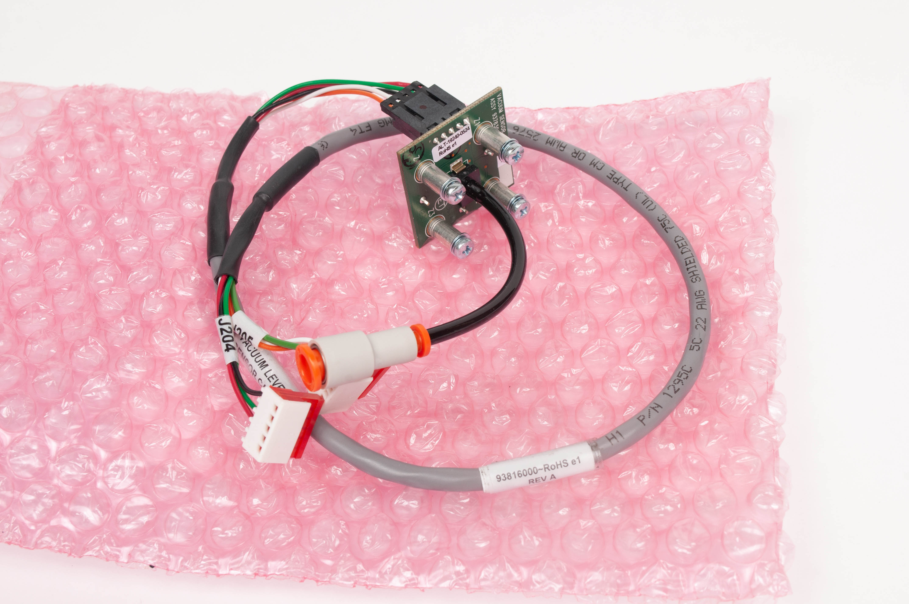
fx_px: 1437
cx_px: 454
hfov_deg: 35.1
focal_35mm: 57
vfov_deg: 23.7
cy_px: 302
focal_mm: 38
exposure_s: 1/80
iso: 200
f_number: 11
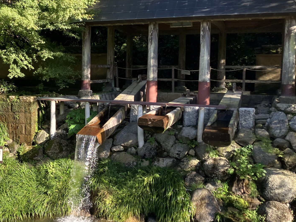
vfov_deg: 28.5
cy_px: 94
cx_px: 56
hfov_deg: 36.1
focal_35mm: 51
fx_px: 436
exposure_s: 1/315
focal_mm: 3.99
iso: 32
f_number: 1.8
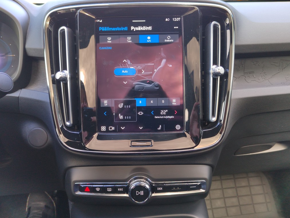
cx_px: 145
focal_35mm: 29
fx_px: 243
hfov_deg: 61.7
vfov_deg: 48.2
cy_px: 109
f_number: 1.9
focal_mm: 5.52
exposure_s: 1/100
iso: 688
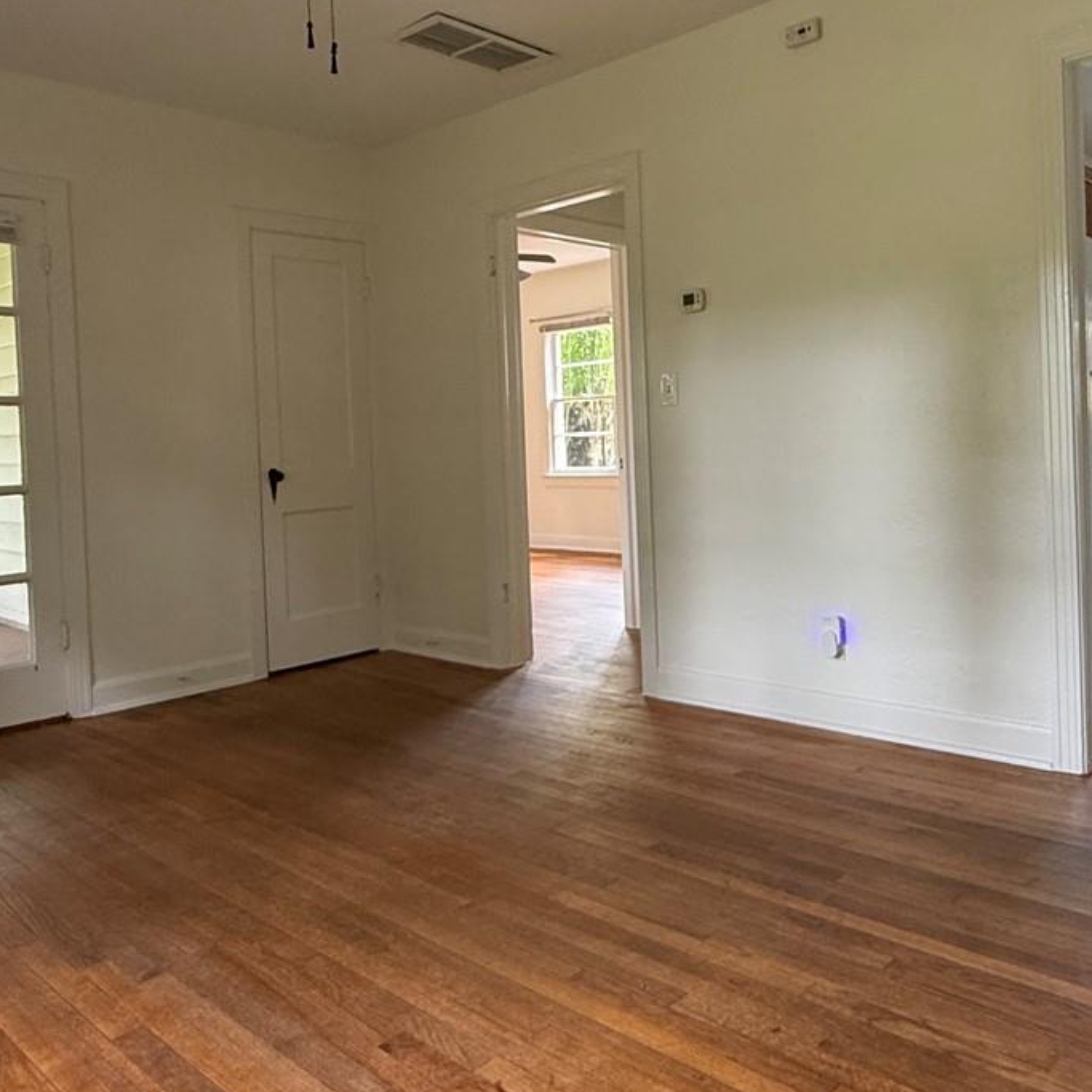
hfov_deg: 55.5
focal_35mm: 29
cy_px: 456
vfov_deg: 55.3
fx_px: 1035
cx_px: 609
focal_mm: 2.22
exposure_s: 1/97
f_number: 2.2
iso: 400
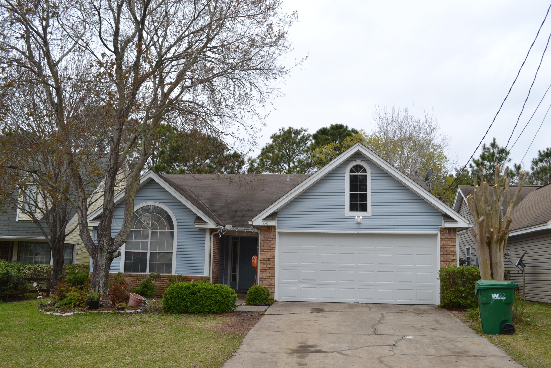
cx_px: 276
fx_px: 505
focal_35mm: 33
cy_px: 184
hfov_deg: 57.2
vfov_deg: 40.0
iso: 100
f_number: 8
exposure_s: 1/250
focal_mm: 22
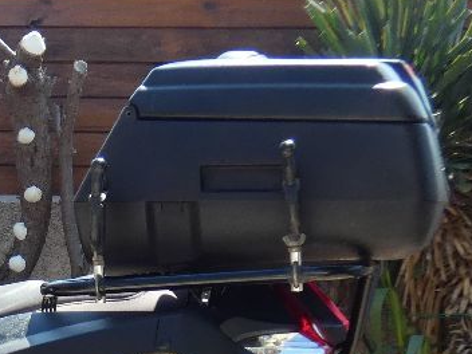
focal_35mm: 120
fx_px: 1636
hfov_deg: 15.5
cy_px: 459
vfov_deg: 12.0
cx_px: -166
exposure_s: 1/250
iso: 80
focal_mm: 6
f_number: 3.4
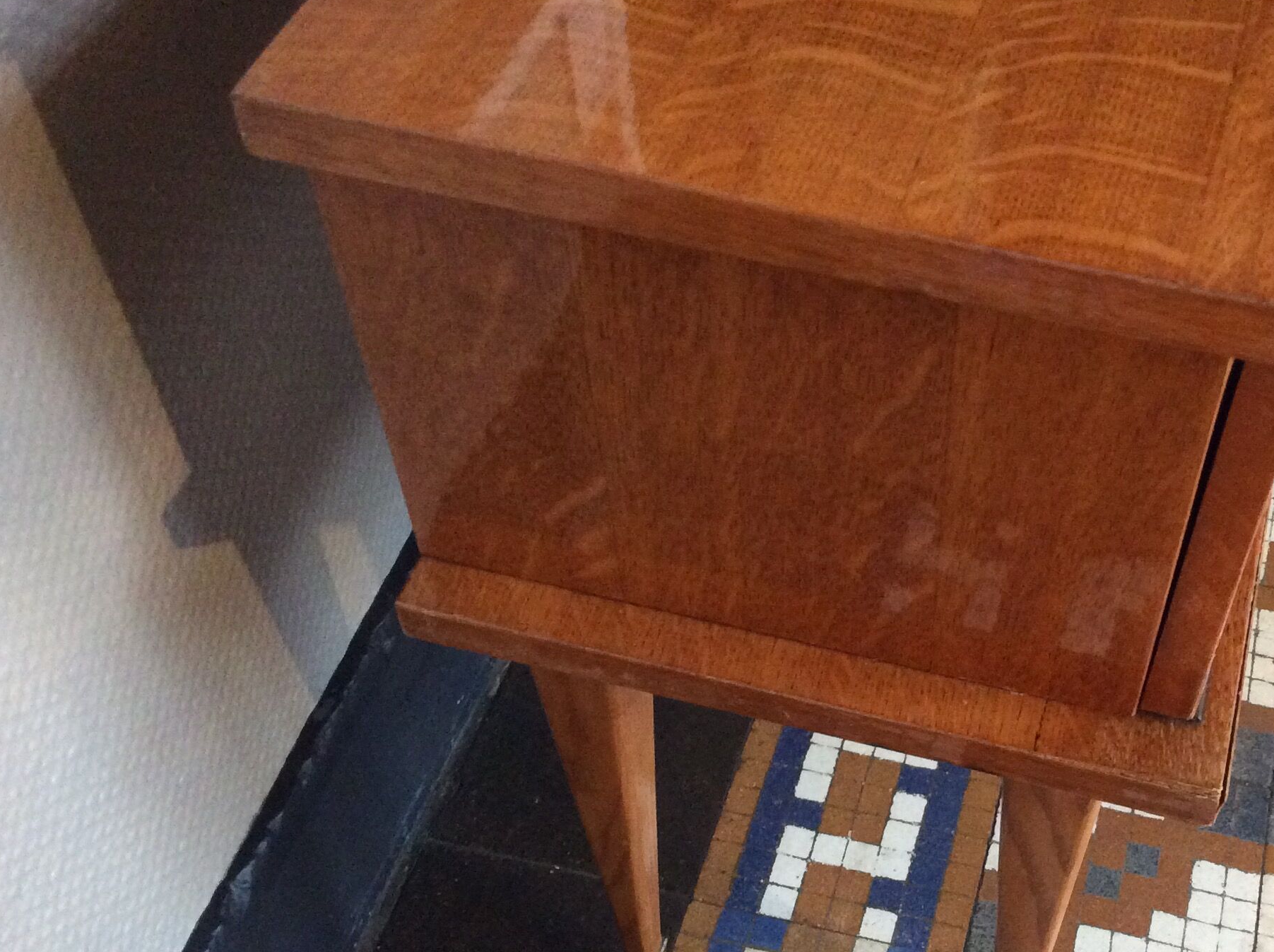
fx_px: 1691
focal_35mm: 46
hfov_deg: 40.5
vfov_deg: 31.3
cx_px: 900
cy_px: 607
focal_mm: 3.3
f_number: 2.4
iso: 320
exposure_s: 1/17
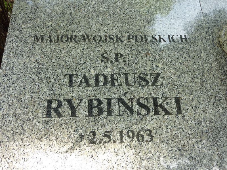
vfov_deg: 44.2
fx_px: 210
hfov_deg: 56.8
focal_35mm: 32
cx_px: 114
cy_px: 85
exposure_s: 1/50
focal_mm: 5.3
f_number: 3.5
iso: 80
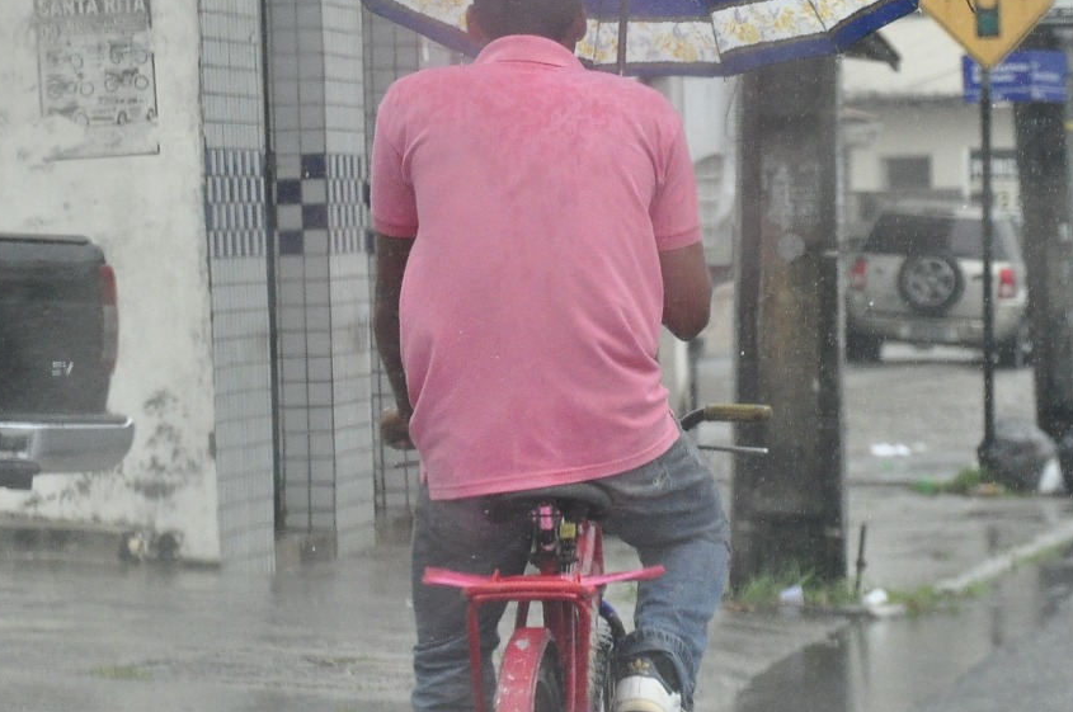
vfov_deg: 4.5
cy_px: 160
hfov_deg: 6.8
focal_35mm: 303
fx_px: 9018
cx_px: 771
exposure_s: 1/1600
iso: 1600
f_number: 10
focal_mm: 105
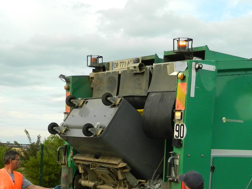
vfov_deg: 22.0
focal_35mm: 64
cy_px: 193
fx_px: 466
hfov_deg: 30.1
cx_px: 159
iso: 80
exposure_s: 1/200
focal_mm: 4.5
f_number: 3.1
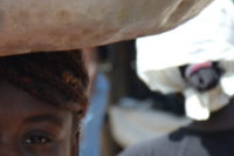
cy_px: 147
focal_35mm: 338
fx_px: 2192
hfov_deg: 6.1
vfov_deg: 4.1
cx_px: -6
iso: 200
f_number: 8
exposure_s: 1/250
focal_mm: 75
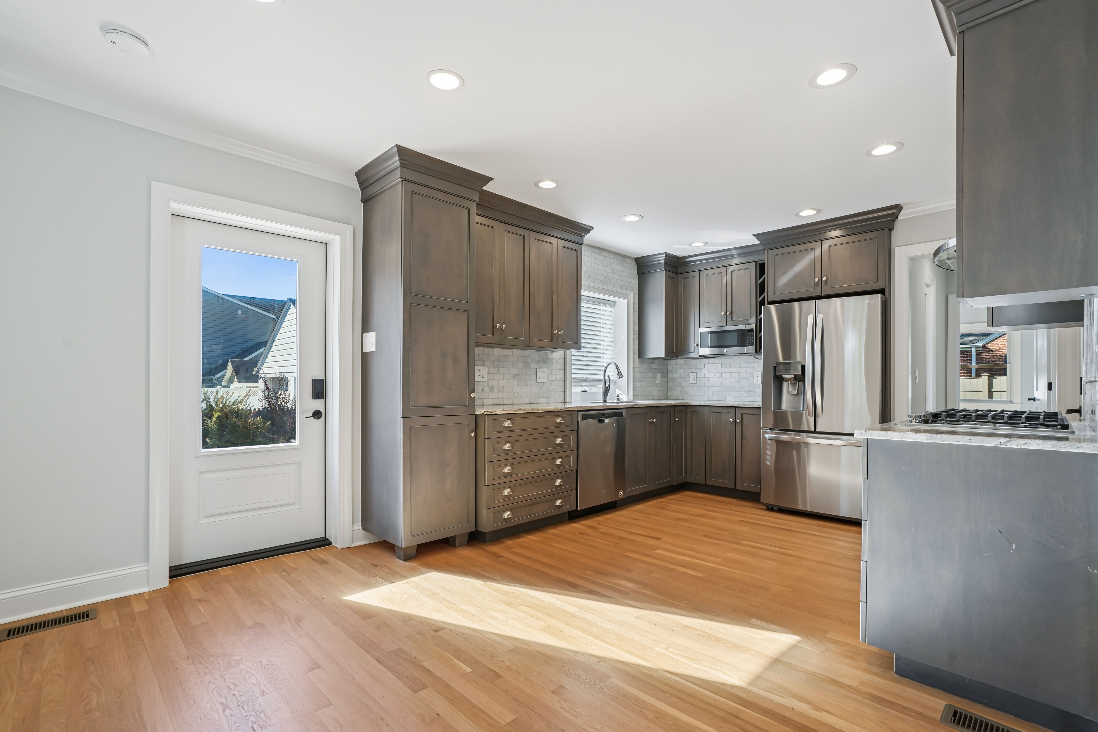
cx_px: 549
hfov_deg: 96.7
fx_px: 488
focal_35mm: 16
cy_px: 366
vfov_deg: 73.7
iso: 640
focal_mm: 16
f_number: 9
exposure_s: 1/50
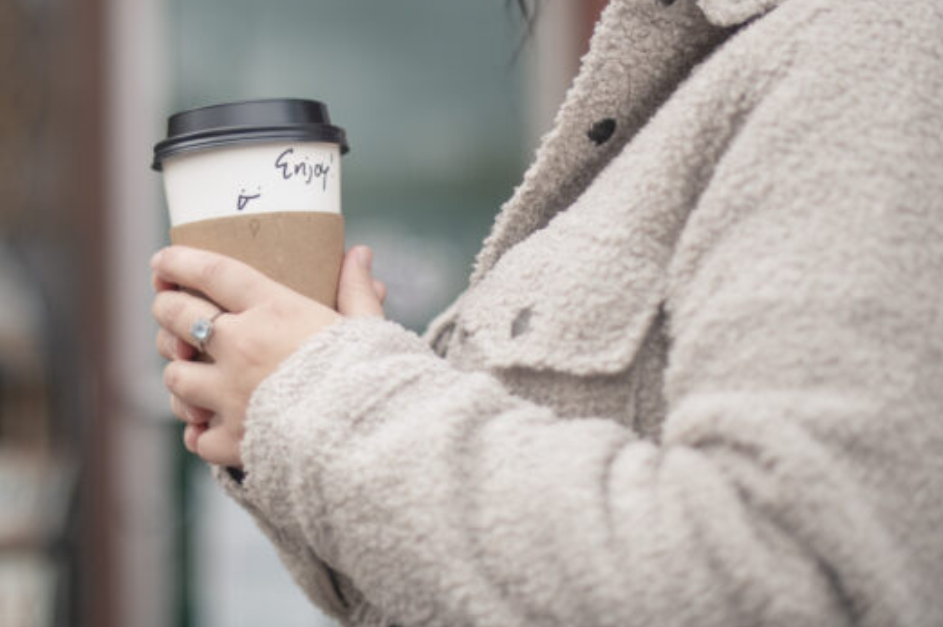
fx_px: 2565
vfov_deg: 13.8
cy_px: 30
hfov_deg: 20.7
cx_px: 275
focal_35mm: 98
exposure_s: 1/8000
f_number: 1.4
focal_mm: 50
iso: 320
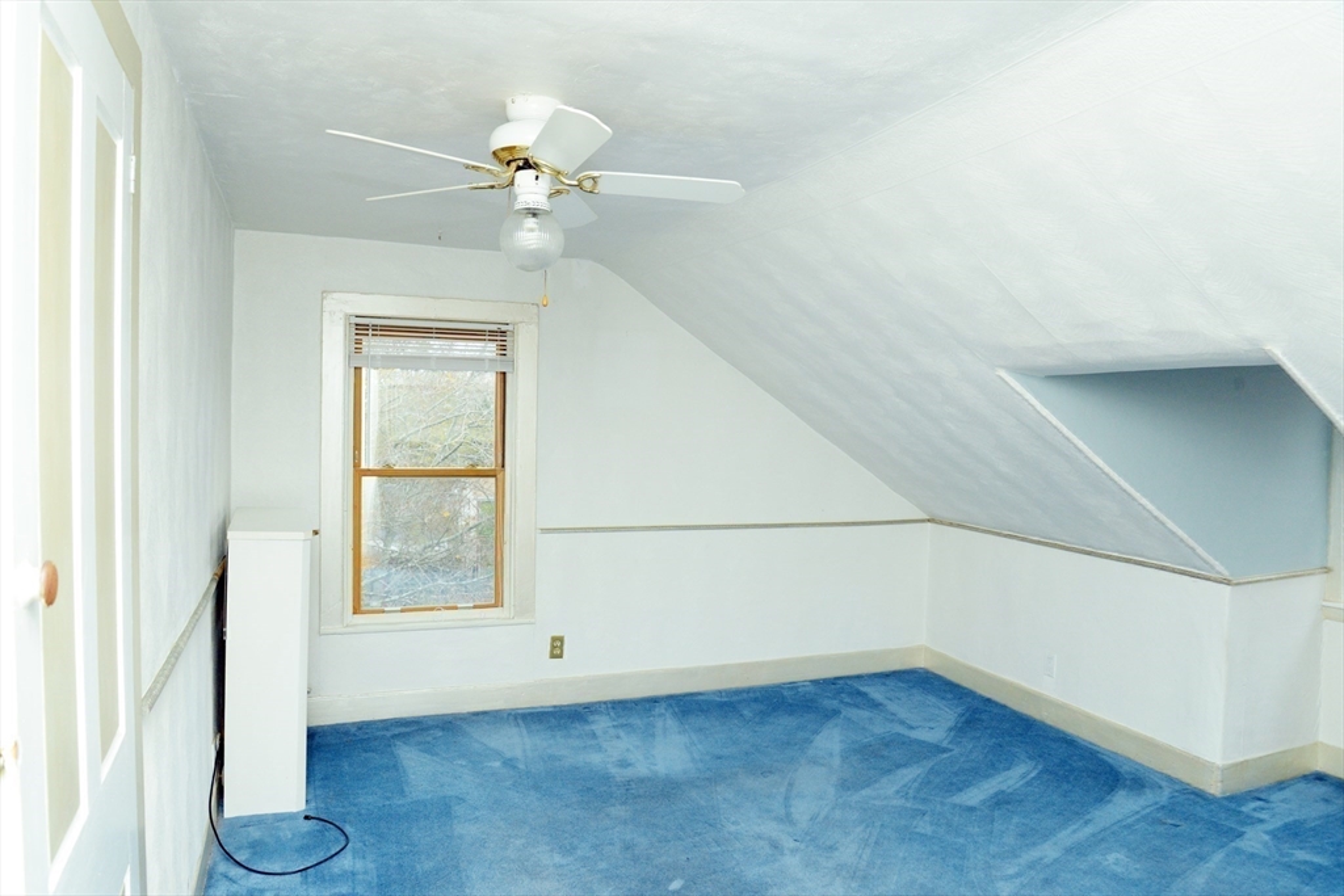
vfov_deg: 53.1
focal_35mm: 24
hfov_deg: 73.7
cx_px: 672
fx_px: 896
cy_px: 448
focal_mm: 24
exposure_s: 1/125
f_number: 6.3
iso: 2000
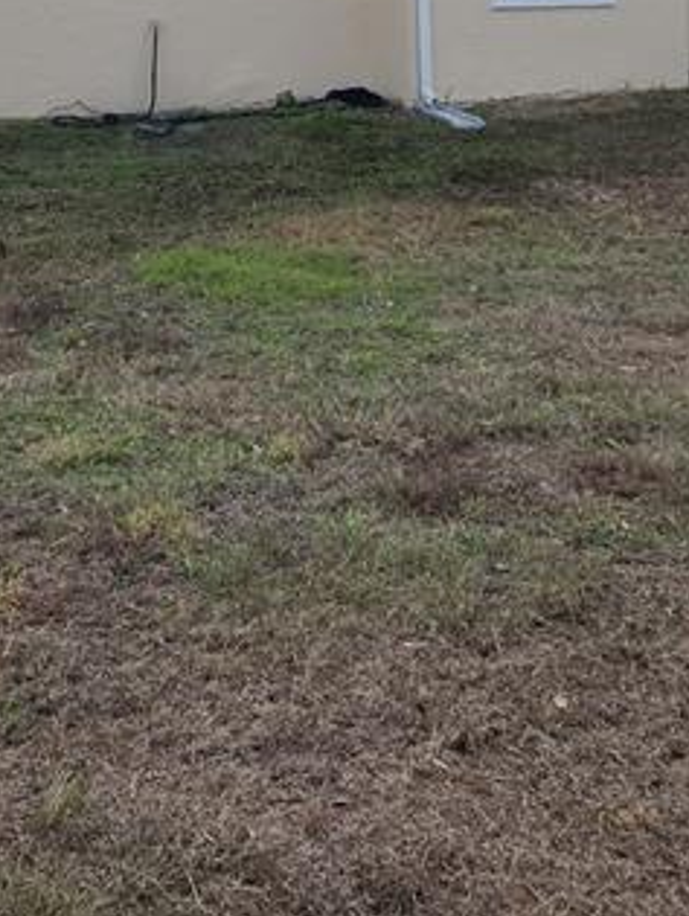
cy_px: -137
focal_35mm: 56
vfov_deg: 30.1
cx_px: 253
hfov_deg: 26.1
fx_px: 1483
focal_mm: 5.4
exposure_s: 1/1559
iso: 20
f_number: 1.8
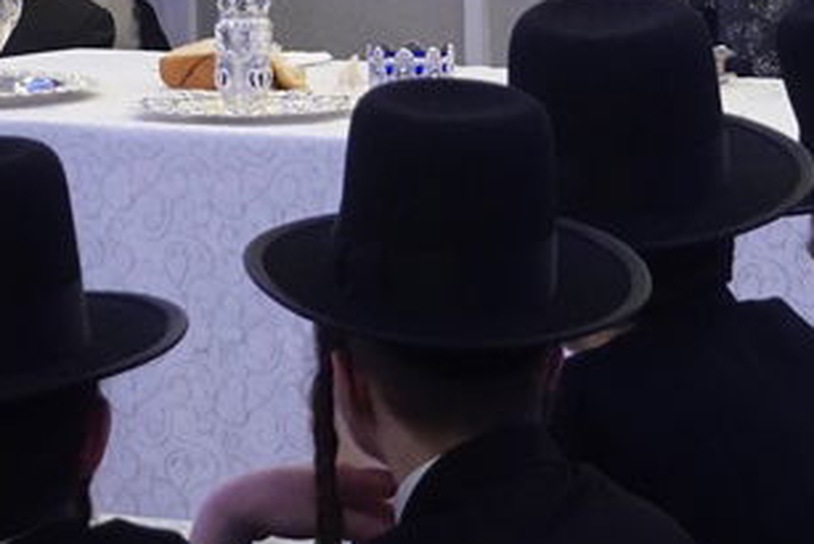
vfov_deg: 4.6
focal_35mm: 297
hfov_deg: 6.9
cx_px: 864
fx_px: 6718
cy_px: -338
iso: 1600
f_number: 4
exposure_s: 1/100
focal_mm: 32.7
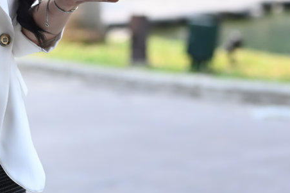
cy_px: -114
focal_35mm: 177
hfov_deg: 11.6
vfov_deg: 7.6
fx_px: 1425
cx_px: 114
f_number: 2.5
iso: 320
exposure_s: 1/1250
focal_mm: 50
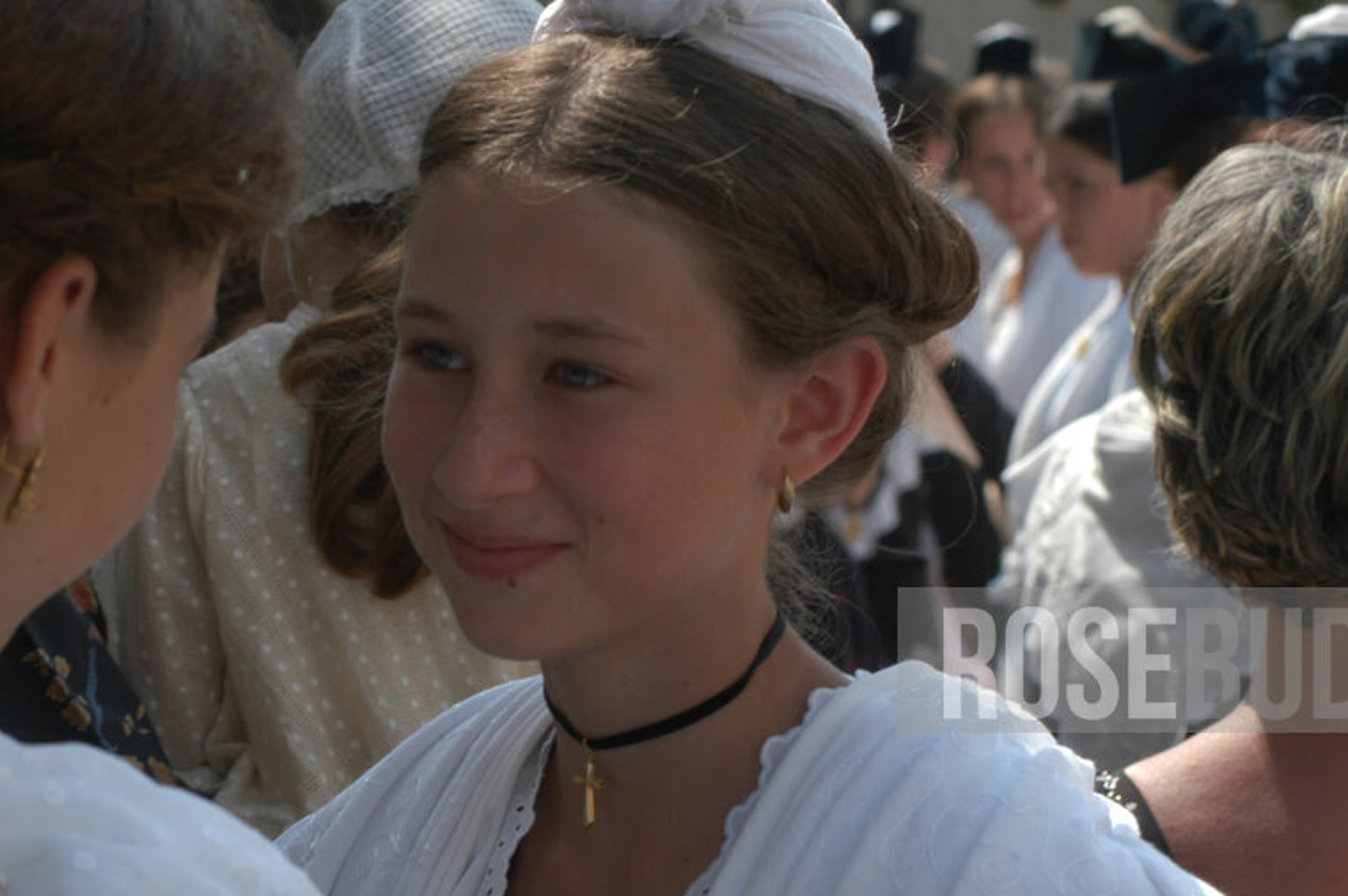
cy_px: 554
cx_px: 505
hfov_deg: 12.0
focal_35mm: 171
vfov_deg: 8.0
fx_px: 6396
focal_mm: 80
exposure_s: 1/250
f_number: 10
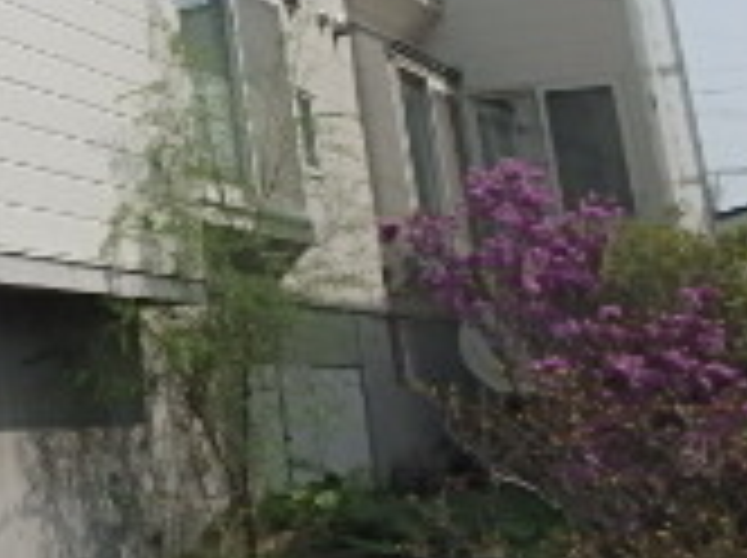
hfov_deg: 19.1
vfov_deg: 17.2
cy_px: -144
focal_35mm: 81
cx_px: -554
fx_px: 1745
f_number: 6
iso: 125
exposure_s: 1/800
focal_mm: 3.7
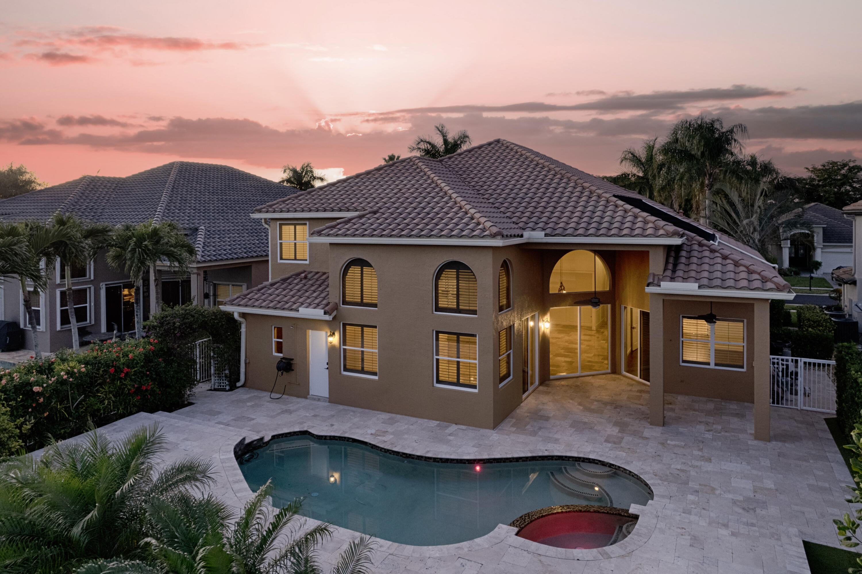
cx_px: 431
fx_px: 527
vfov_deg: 57.2
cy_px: 287
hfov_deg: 78.6
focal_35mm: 22
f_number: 2.8
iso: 100
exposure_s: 1/20
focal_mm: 8.38
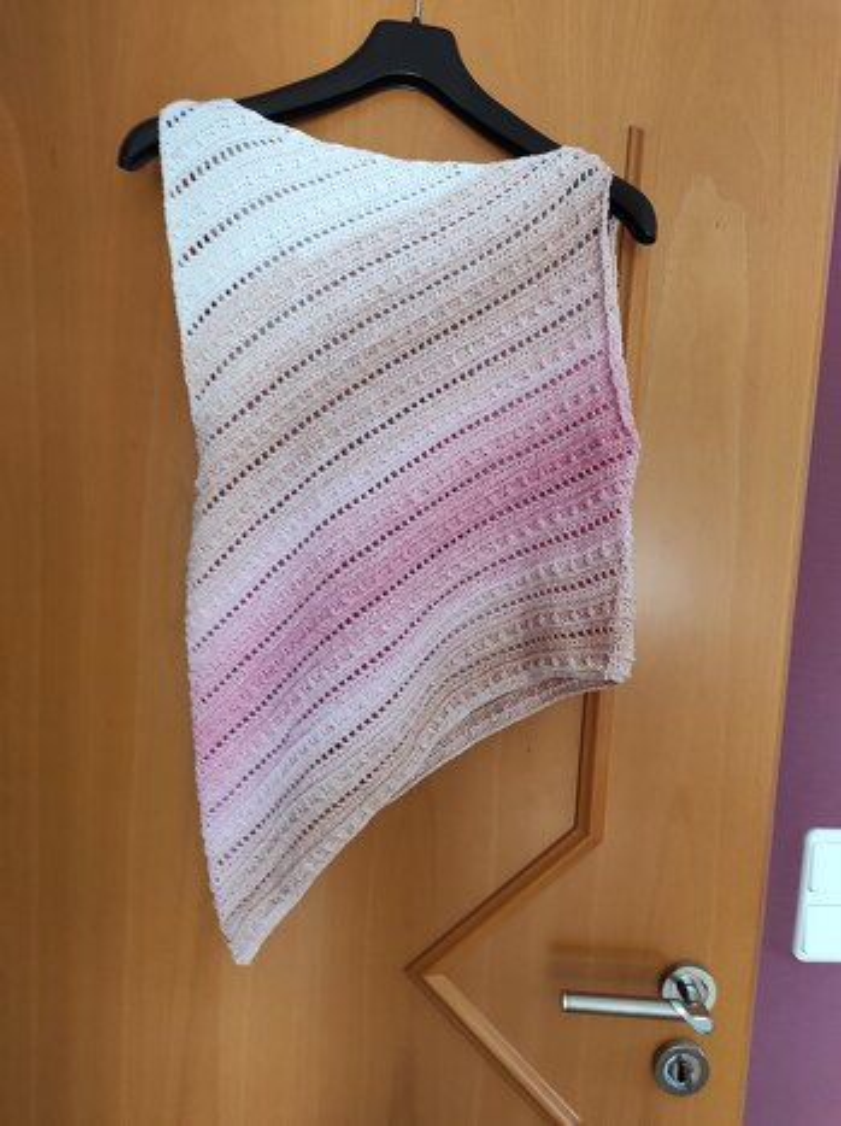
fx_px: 812
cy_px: 563
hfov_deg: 54.8
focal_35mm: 25
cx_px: 420
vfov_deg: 69.5
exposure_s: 1/33
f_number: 1.89
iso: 477
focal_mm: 5.43
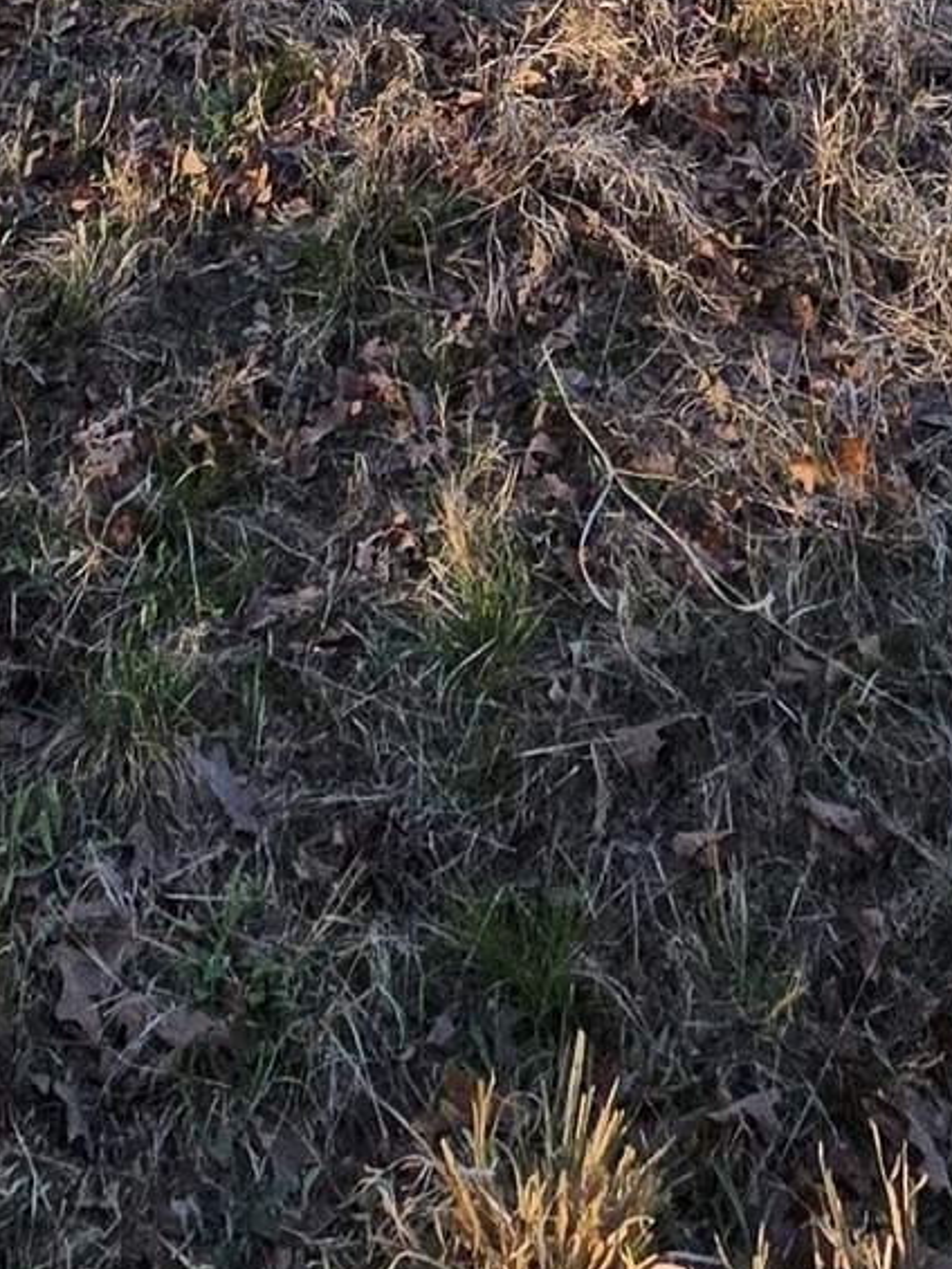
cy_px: -1035
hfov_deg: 27.1
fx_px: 1943
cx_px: 229
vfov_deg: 21.8
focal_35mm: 53
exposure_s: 1/900
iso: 100
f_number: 2.2
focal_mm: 2.2
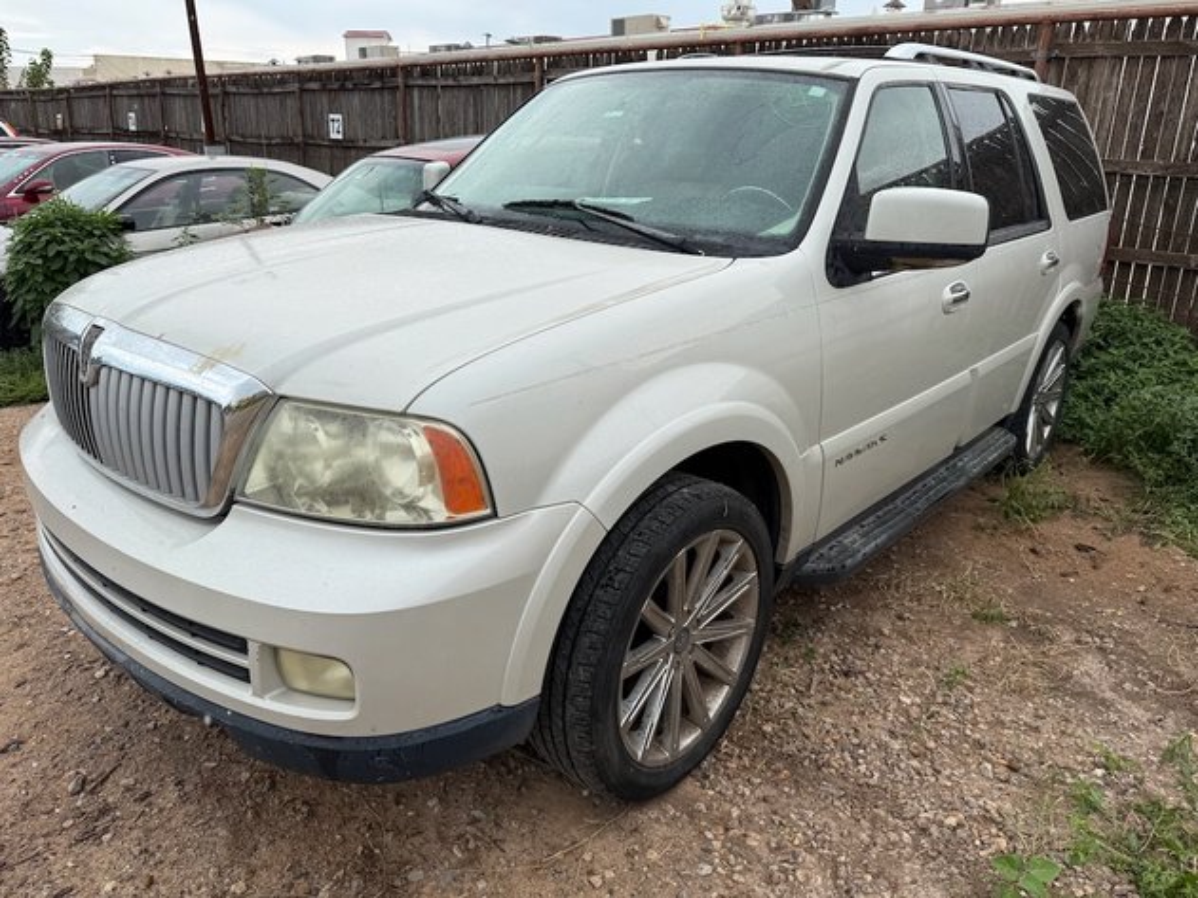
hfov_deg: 71.6
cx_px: 599
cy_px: 449
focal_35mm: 24
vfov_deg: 56.8
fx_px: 830
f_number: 1.78
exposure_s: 1/2053
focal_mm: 6.76
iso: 80
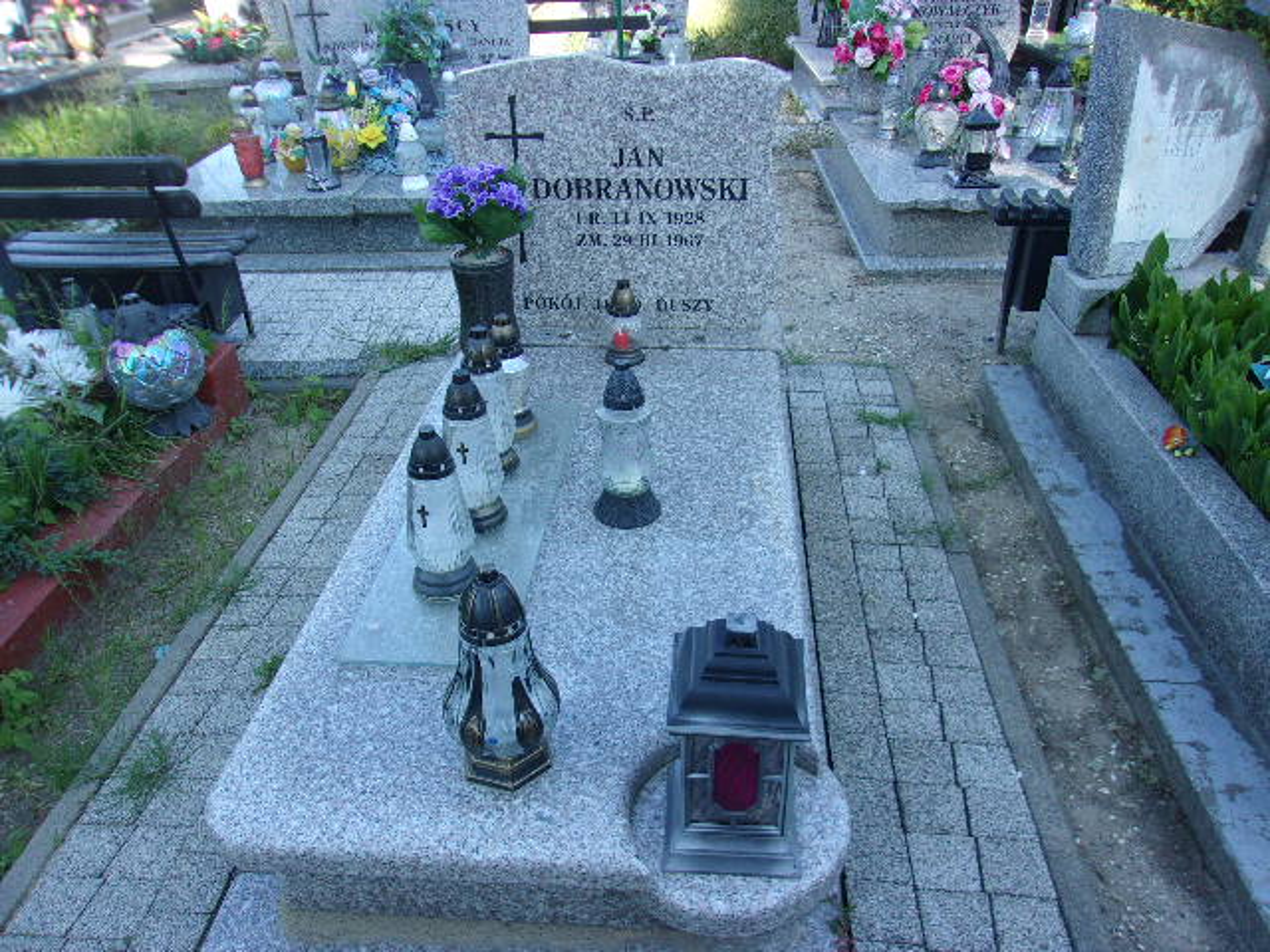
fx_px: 991
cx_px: 635
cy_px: 476
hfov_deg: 65.3
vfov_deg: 51.4
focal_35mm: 27
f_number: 3
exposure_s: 1/180
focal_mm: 4.9
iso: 80
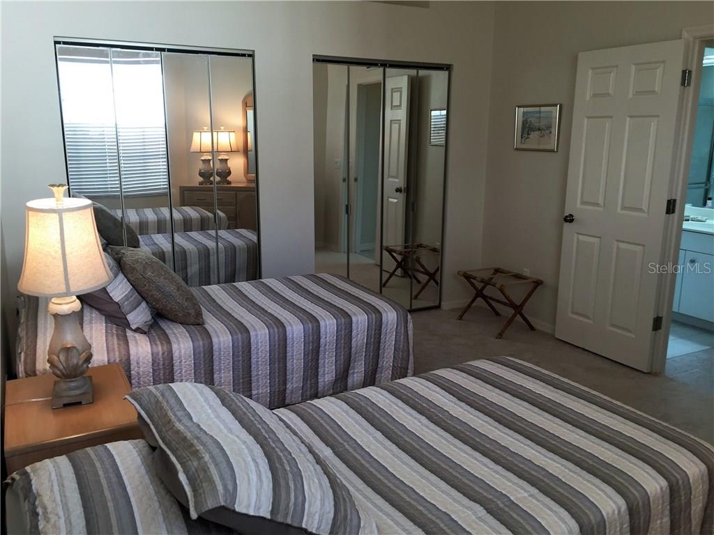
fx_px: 598
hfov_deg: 61.7
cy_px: 268
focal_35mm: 29
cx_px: 357
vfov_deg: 48.2
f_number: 2.2
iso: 40
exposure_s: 1/30
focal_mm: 4.15
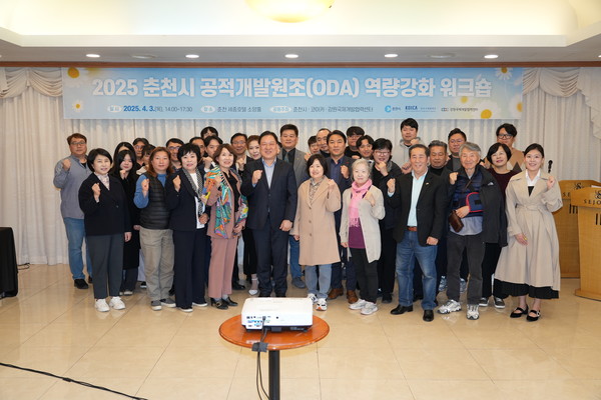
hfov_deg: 58.7
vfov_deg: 41.1
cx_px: 300
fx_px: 534
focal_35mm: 32
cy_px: 200
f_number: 4
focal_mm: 32
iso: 800
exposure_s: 1/160
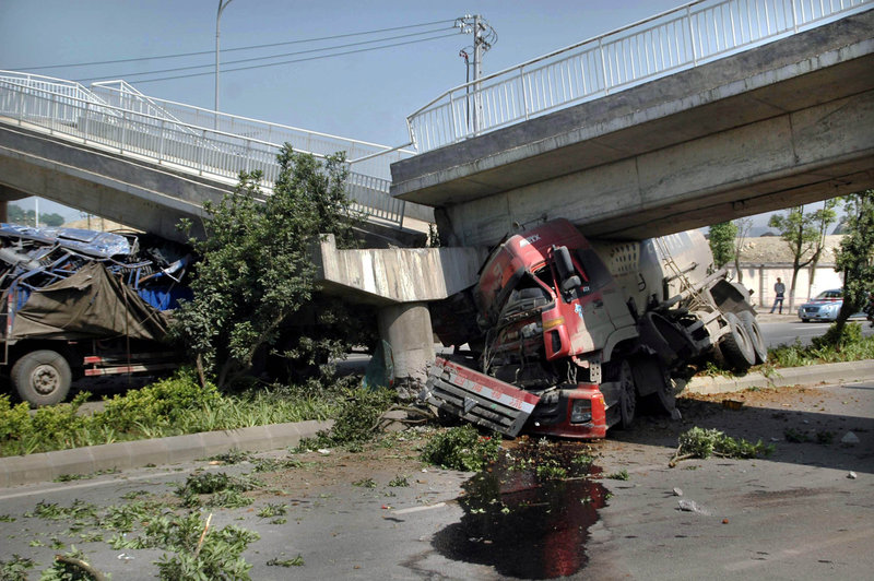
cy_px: 290
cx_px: 437
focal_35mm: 57
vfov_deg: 23.7
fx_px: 1383
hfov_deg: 35.1
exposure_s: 1/1250
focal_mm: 38
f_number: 4.5
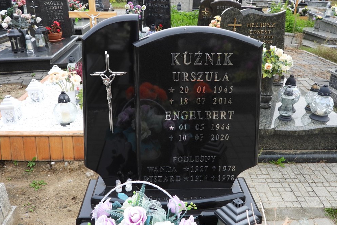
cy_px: 109
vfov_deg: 41.1
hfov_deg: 58.7
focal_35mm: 32
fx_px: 300
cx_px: 168
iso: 100
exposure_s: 1/160
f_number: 3.2
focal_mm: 5.4
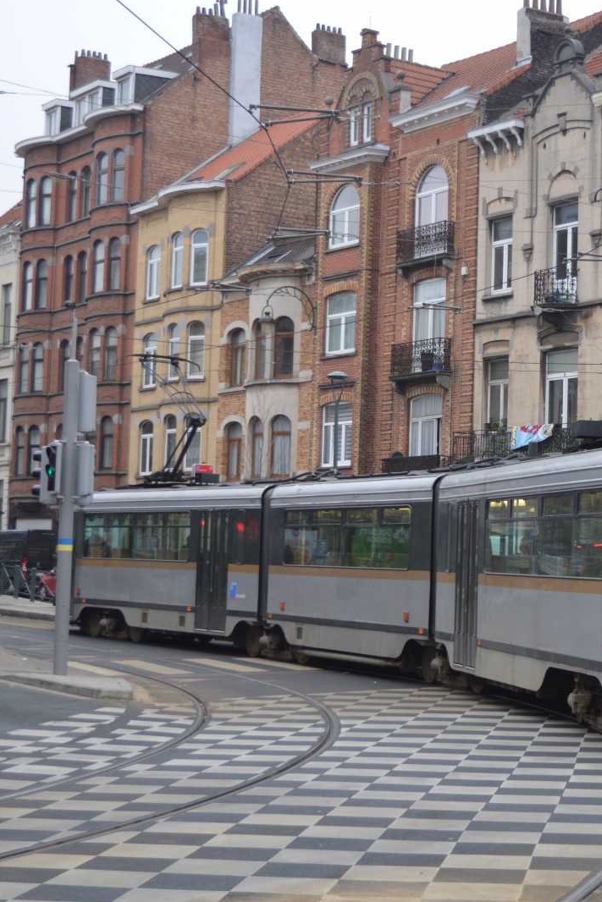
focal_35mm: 71
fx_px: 1774
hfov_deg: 19.1
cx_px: 459
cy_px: 448
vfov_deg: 28.5
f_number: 5
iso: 400
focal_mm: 31
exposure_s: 1/100
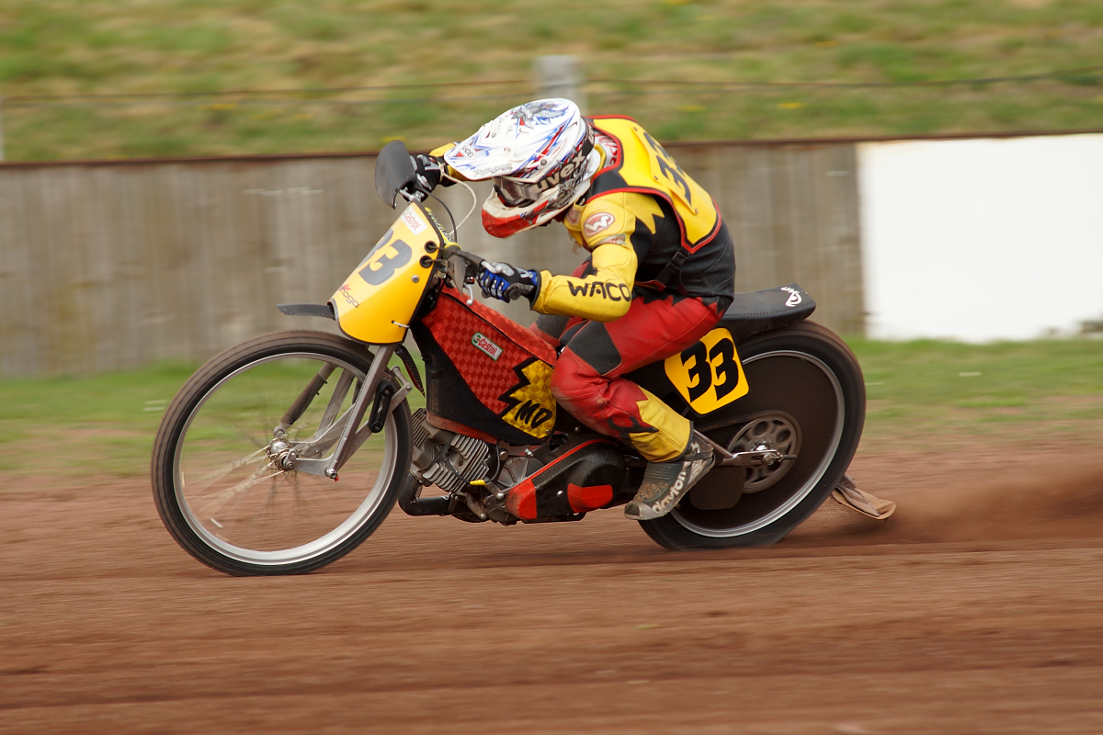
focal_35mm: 300
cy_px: 368
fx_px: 9191
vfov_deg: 4.6
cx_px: 552
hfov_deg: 6.9
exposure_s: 1/500
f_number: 4.5
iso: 100
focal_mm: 200
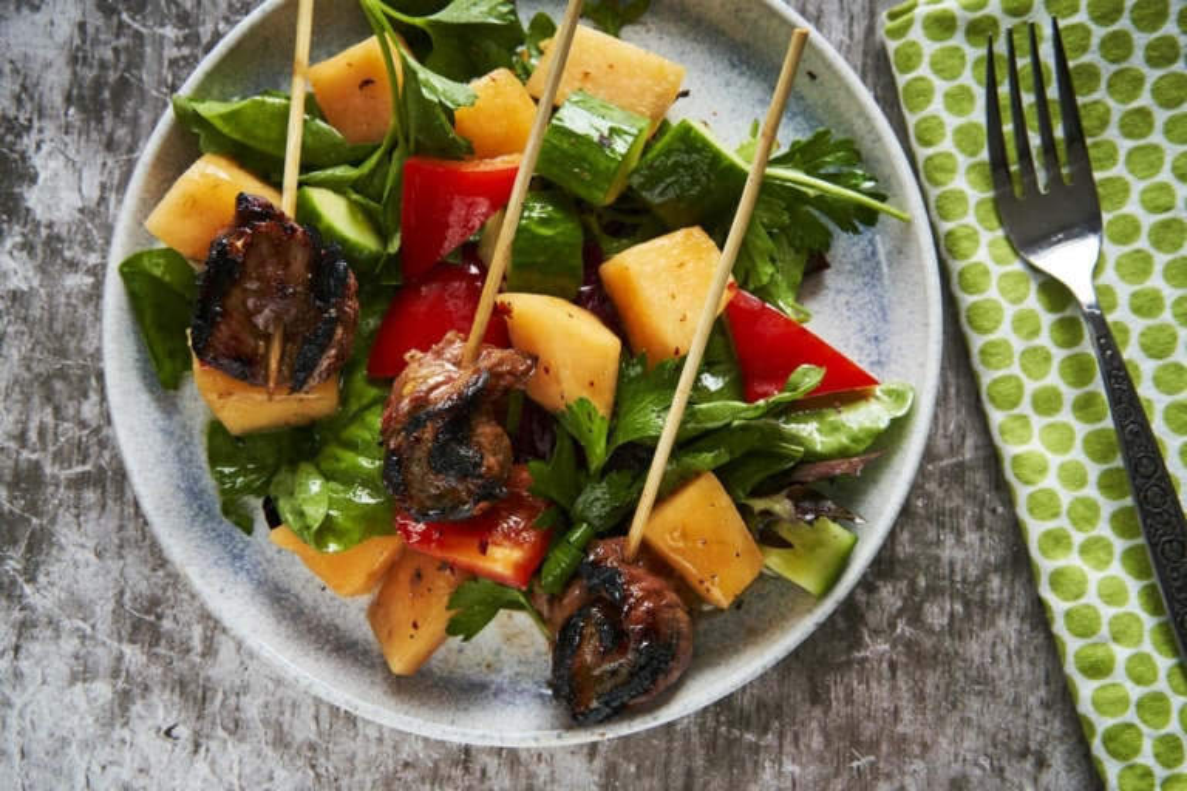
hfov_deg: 36.2
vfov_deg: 24.6
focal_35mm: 55
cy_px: 396
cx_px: 594
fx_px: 1813
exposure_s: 1/125
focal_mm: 55
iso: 200
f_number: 10
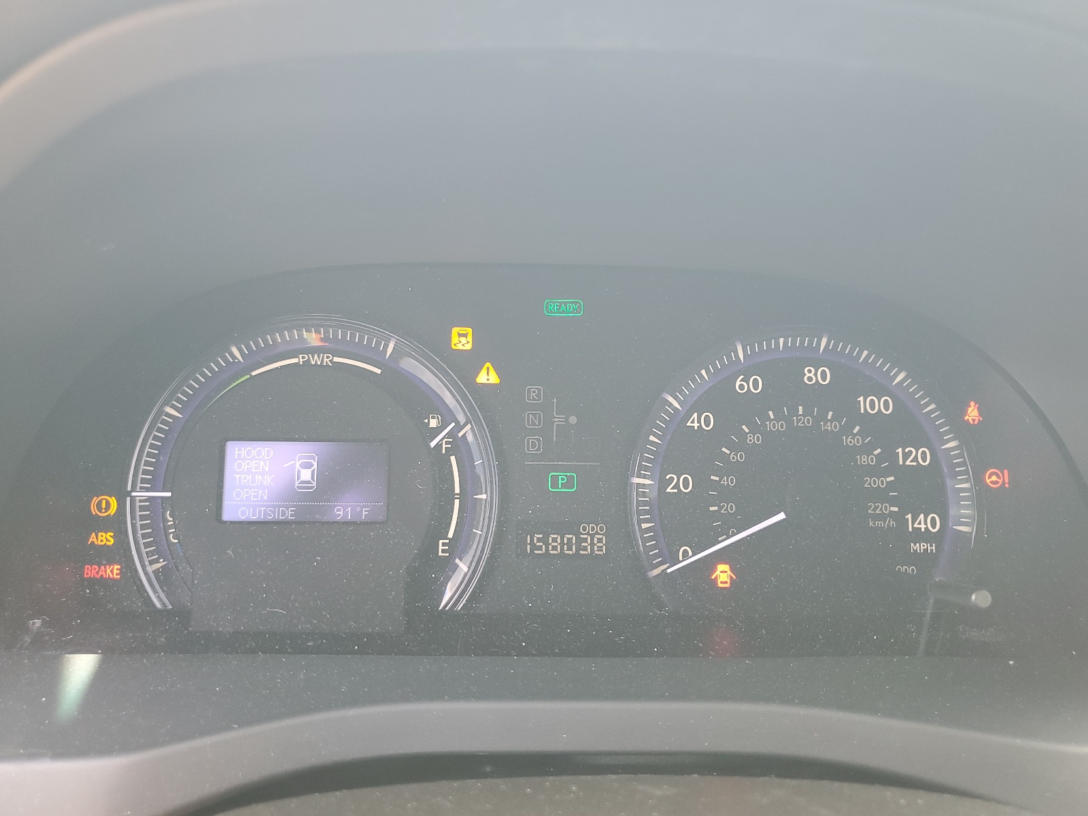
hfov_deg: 67.3
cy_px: 408
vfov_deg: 53.1
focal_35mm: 26
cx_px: 544
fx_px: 817
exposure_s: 1/60.2
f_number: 1.5
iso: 62
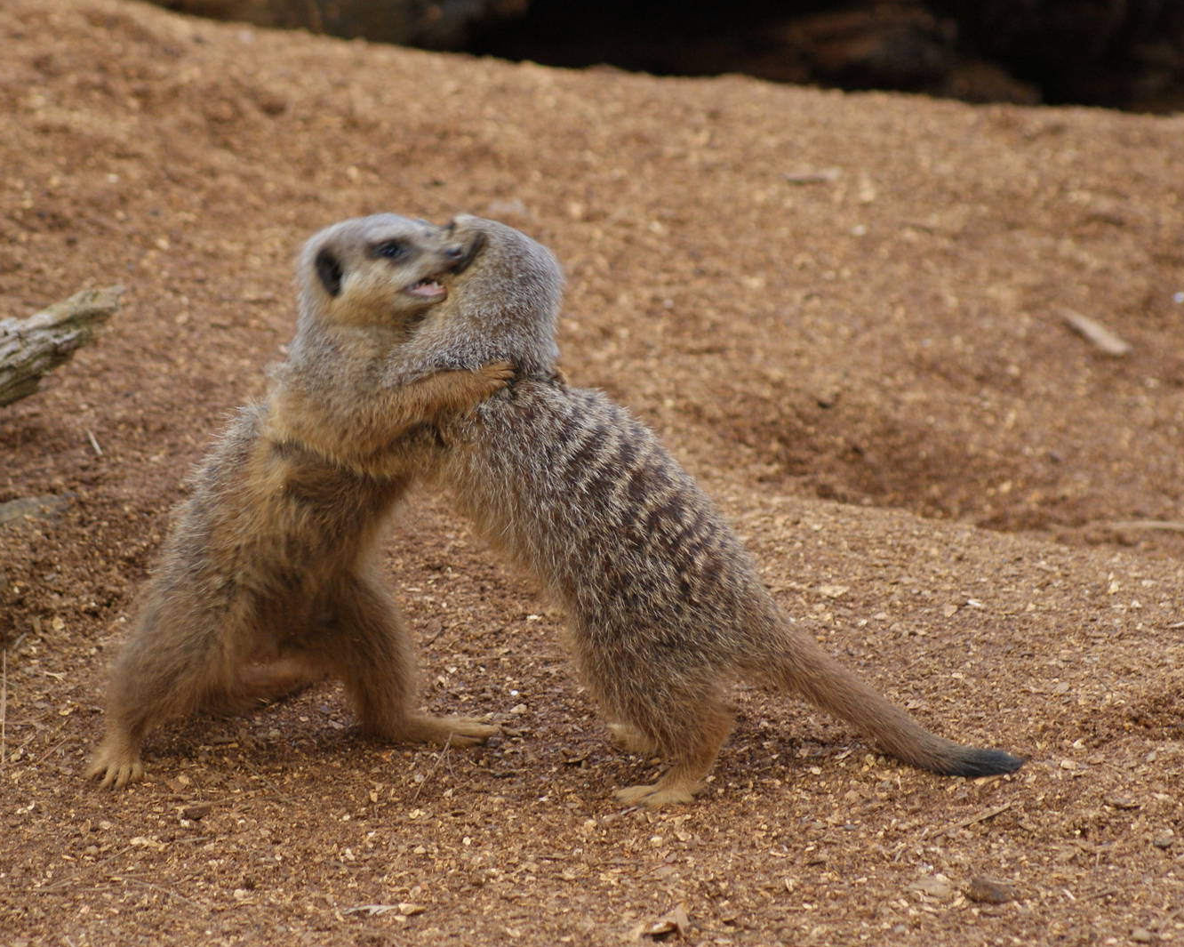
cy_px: 475
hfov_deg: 7.6
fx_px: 8899
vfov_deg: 6.1
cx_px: 505
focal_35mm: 254
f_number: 5.6
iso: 400
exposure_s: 1/125
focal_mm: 150
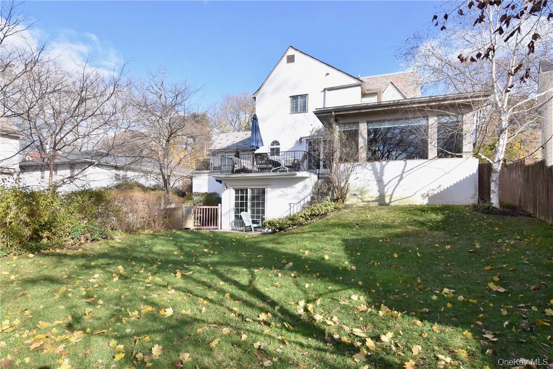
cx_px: 276
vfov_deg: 67.4
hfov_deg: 90.0
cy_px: 184
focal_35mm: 18
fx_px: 276
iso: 640
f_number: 14
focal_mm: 12
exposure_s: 1/400
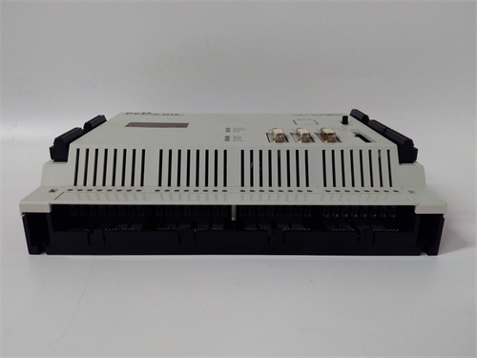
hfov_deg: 65.3
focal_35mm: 27
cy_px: 179
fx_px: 372
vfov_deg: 51.4
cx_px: 238
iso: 321
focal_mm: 3.79
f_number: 2
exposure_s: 1/33
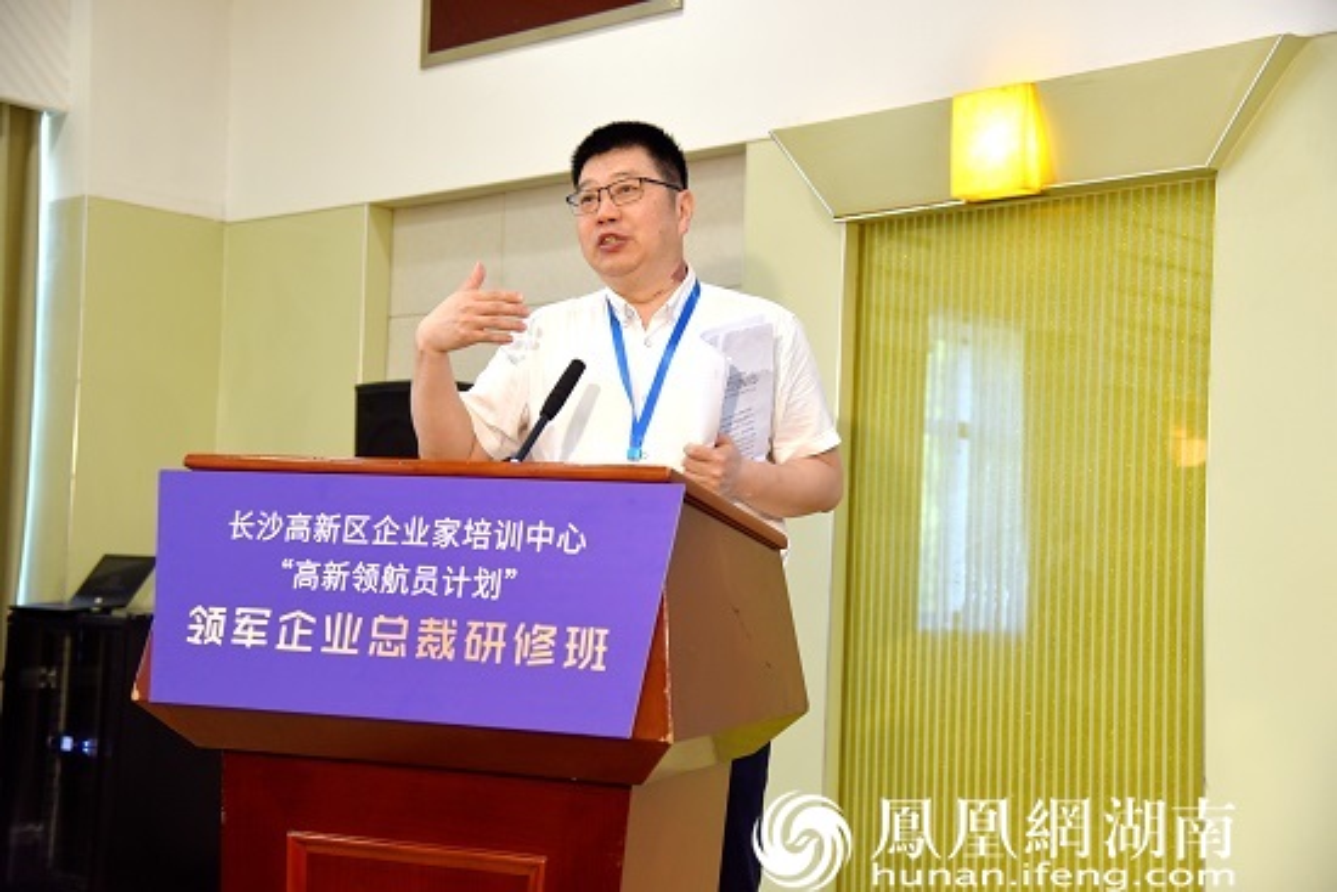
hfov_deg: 39.6
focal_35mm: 50
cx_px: 668
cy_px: 446
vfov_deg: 27.0
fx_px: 1857
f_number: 4
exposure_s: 1/60
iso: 1100
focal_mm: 50
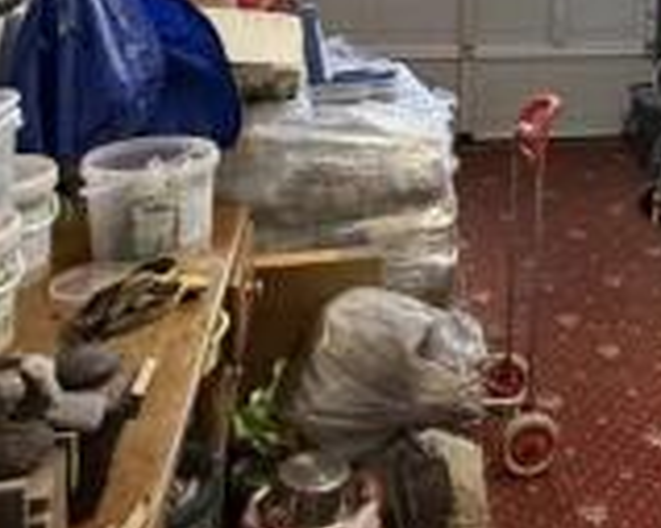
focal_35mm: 50
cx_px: 601
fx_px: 978
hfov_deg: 35.1
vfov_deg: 27.4
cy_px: -69
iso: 500
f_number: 2.2
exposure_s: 1/100
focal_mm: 2.22
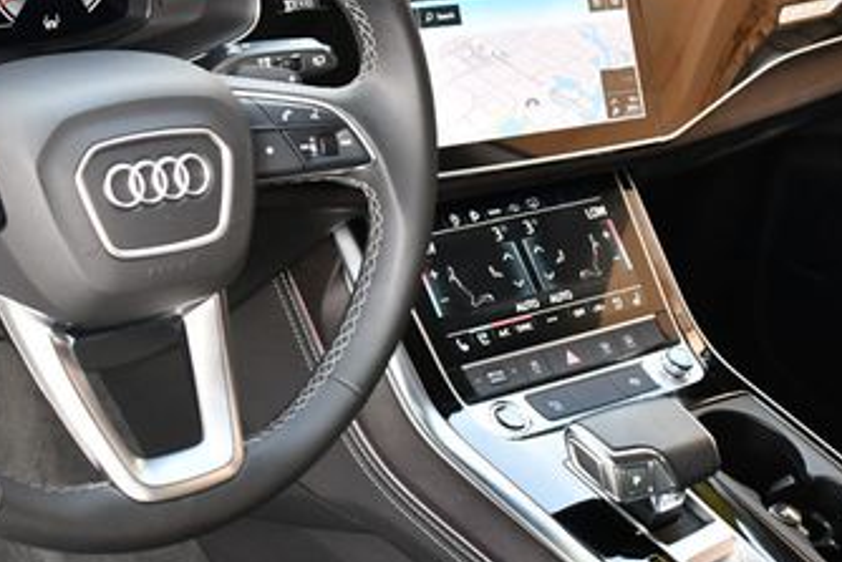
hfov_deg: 28.8
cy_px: 194
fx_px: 1614
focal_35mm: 69
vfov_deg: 19.7
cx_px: 209
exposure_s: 1/160
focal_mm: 18
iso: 800
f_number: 3.5
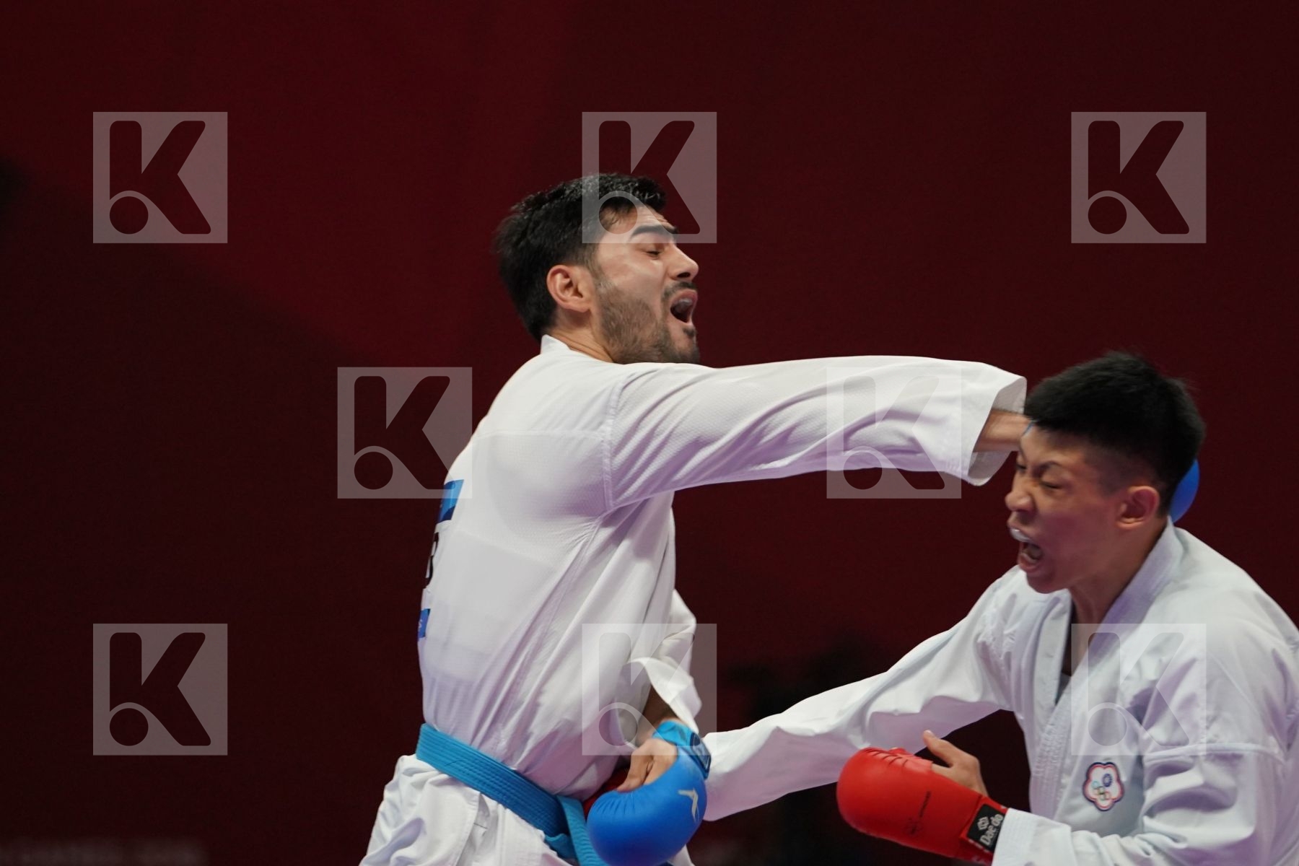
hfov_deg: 5.4
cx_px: 650
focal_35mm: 379
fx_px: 13675
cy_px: 433
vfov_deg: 3.6
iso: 2500
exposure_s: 1/1000
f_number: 4
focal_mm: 253
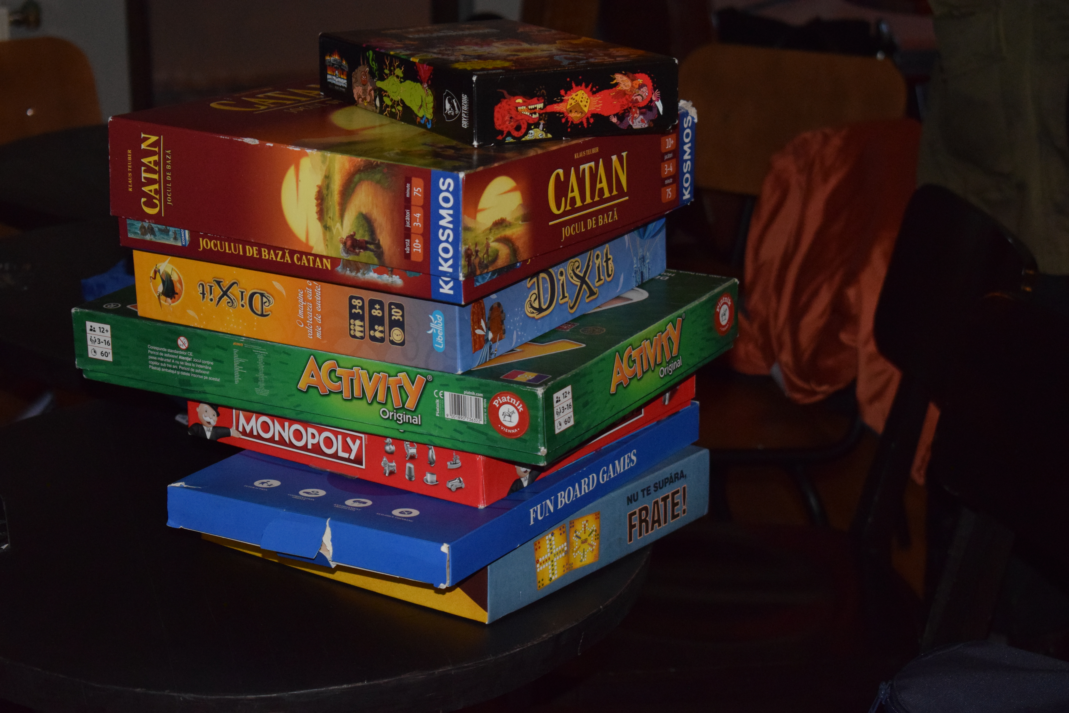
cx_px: 534
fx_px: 2450
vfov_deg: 16.6
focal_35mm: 82
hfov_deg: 24.6
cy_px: 356
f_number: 5.6
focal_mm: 55
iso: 3200
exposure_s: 1/60
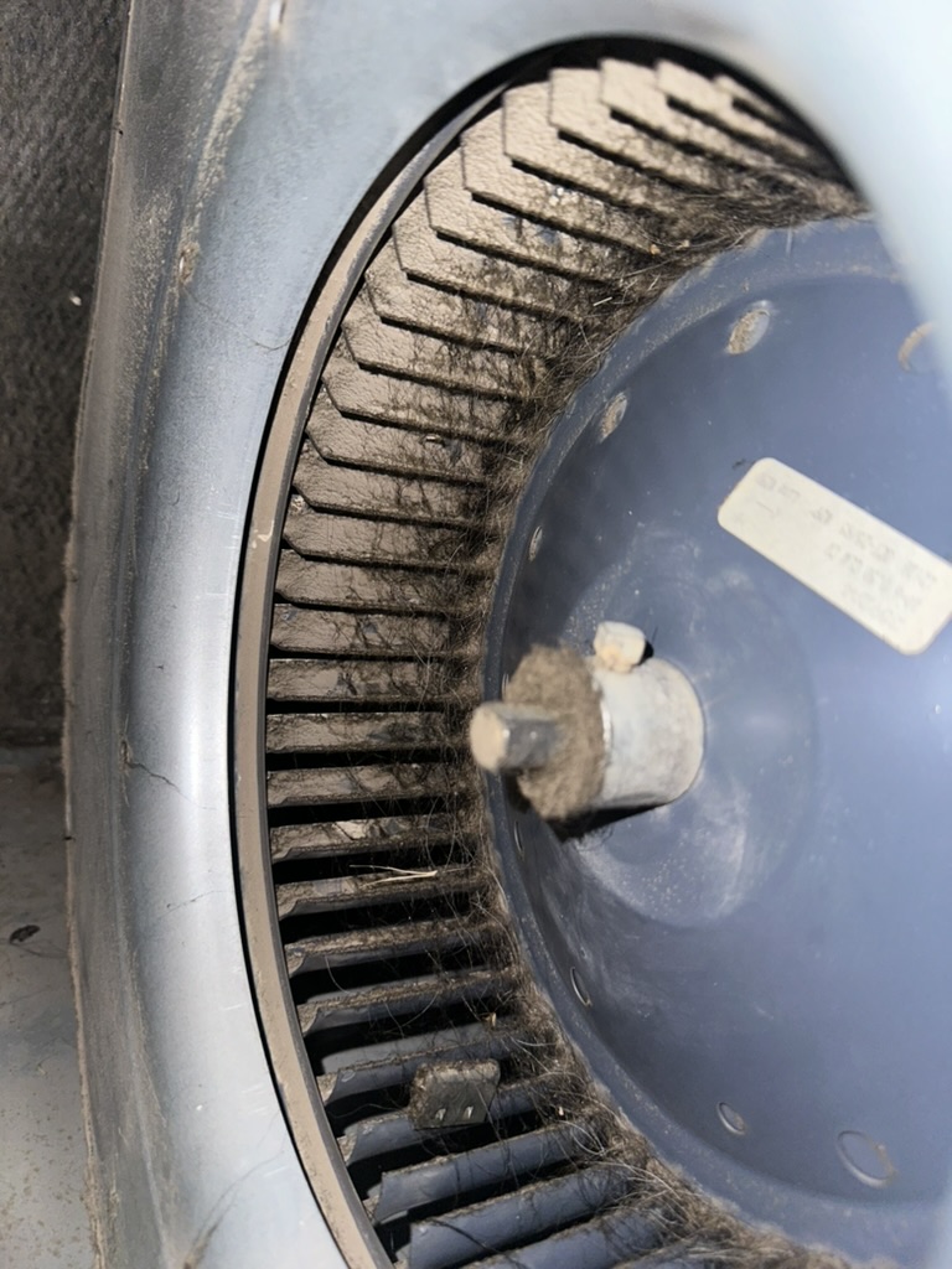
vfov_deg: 71.6
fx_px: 880
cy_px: 634
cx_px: 476
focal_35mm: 24
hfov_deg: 56.8
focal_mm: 6.86
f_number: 1.78
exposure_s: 1/4
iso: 50
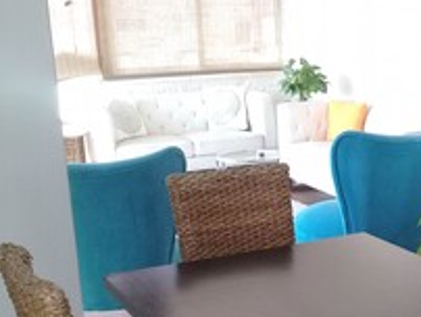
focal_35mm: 70
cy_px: 283
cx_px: 376
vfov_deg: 20.6
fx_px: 852
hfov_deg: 26.8
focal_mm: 3.3
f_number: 2.2
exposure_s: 1/50
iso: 50
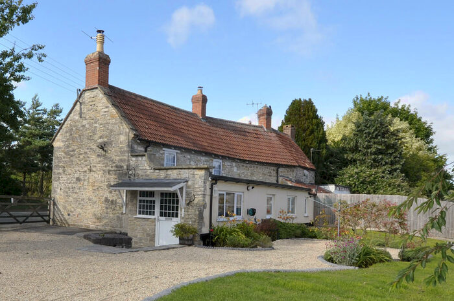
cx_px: 227
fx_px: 189
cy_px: 150
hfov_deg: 100.5
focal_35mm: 15
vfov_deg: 77.2
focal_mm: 10
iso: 200
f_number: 8
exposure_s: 1/200
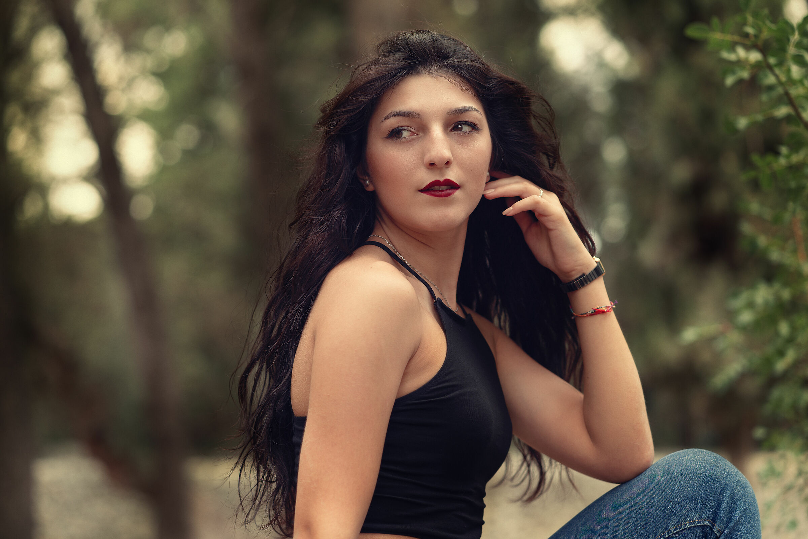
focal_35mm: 85
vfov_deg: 16.1
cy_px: 270
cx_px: 404
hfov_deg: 23.9
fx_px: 1908
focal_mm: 85
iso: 100
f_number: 2.8
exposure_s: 1/160
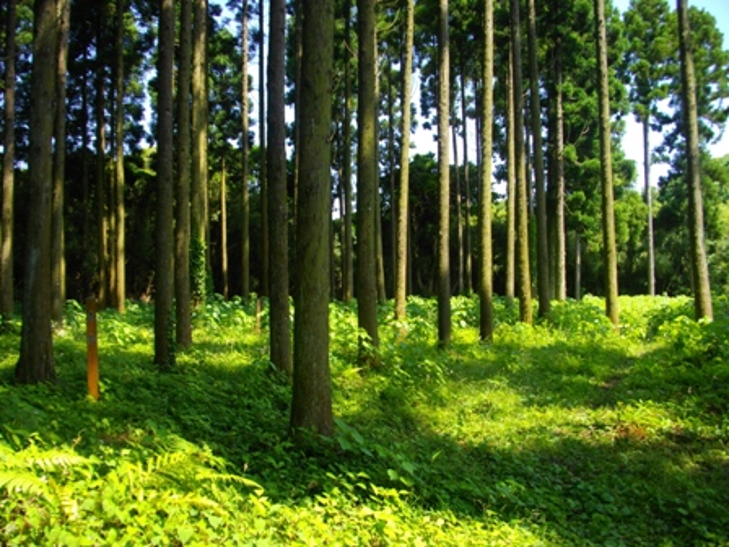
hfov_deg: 56.8
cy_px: 274
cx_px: 364
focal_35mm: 32
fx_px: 674
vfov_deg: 44.2
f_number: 2.9
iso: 100
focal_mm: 5.7
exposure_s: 1/320
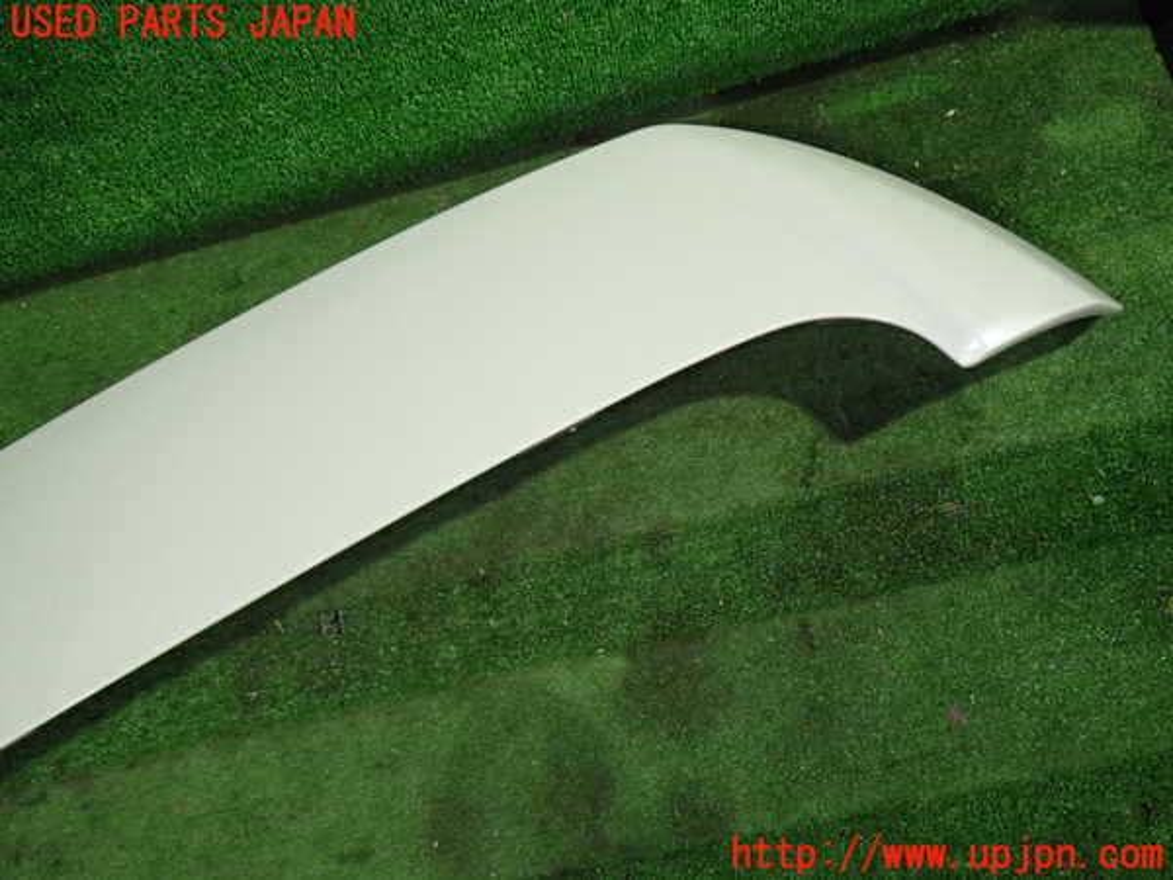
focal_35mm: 30
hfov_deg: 60.0
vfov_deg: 46.8
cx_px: 586
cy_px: 440
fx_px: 1017
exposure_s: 1/30
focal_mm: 5.4
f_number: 2.3
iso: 320
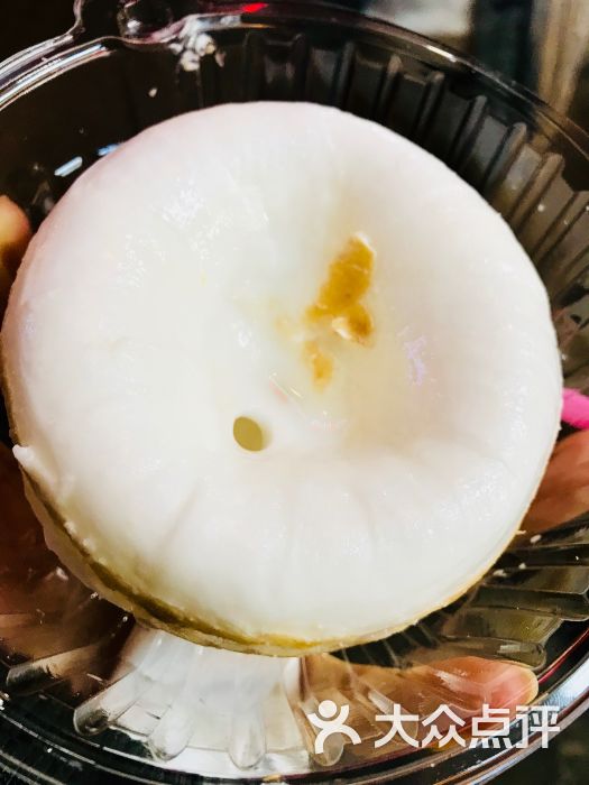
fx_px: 635
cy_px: 392
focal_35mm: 28
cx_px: 294
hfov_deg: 49.7
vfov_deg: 63.4
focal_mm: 3.99
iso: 32
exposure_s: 1/20
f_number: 1.8
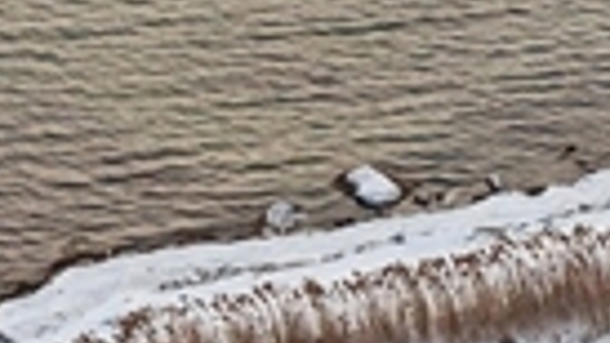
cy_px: 223
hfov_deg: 10.5
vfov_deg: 6.2
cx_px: 1051
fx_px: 3153
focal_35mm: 195
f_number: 1.8
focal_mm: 8.67
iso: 130
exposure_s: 1/500
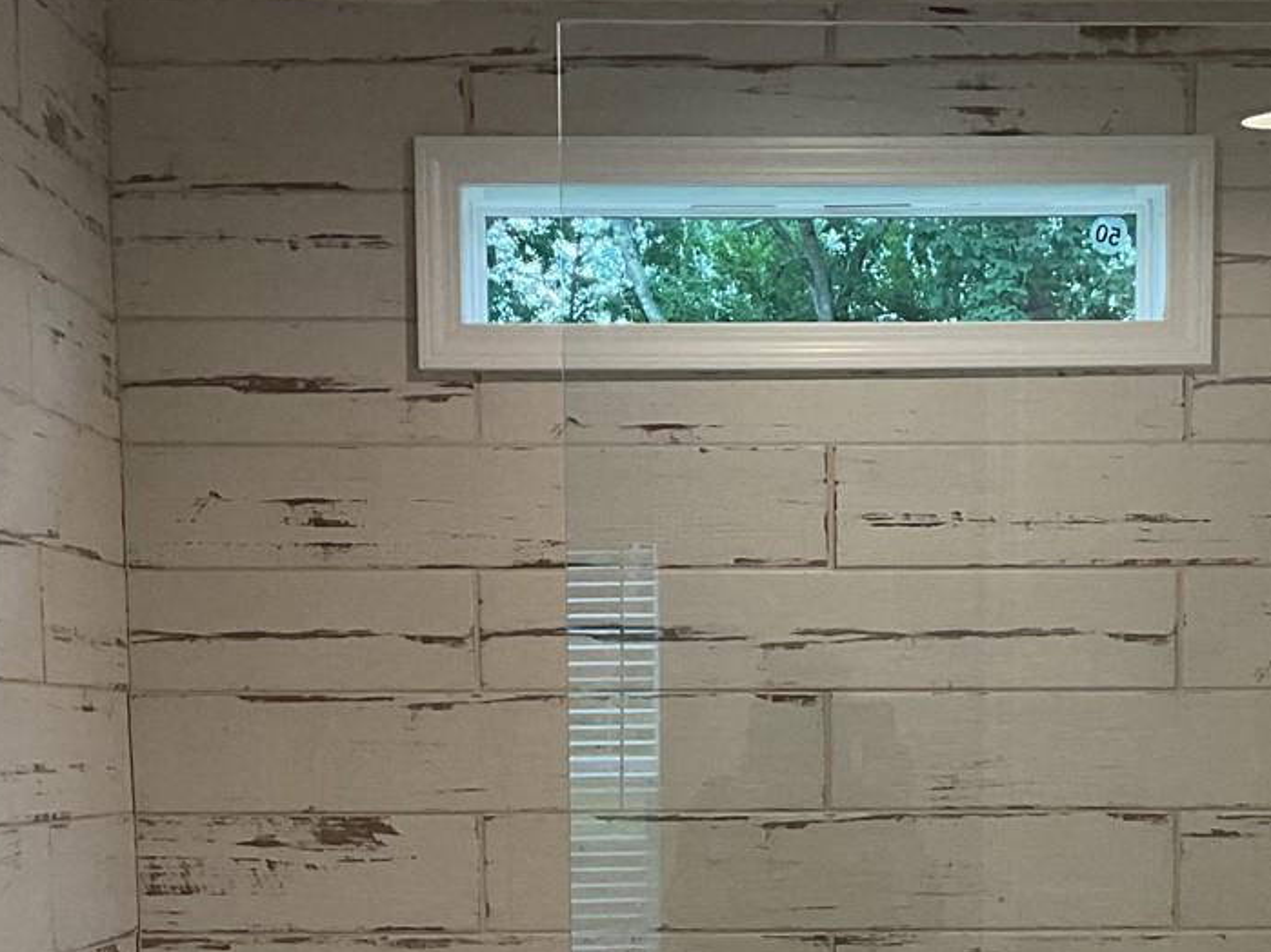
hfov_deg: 22.9
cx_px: 847
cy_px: 1121
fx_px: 3120
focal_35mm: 85
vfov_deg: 16.7
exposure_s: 1/120
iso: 50
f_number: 1.8
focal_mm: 3
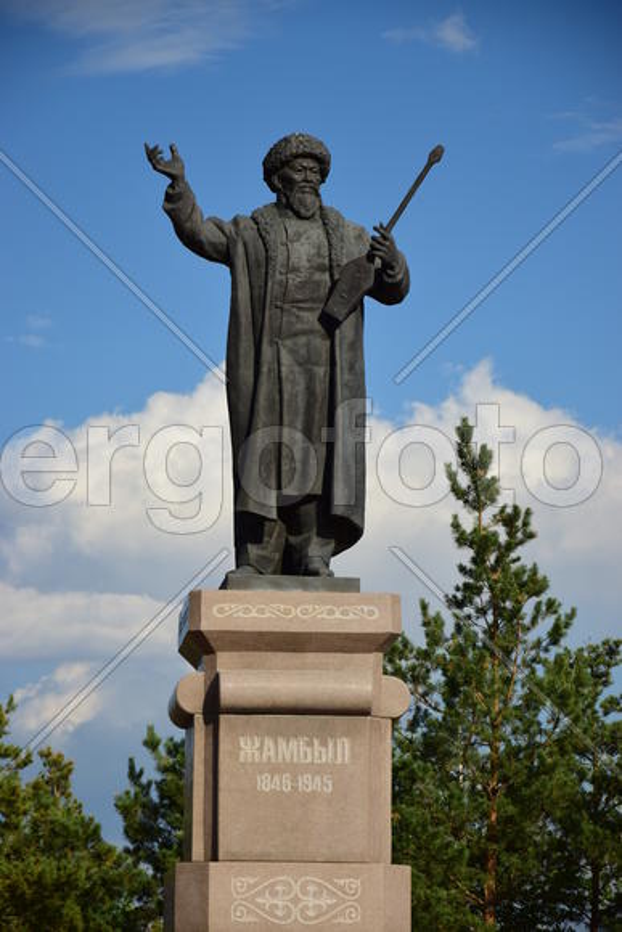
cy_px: 466
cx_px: 311
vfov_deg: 13.0
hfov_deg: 8.7
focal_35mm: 158
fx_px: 4079
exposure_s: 1/640
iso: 100
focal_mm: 105
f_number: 6.3
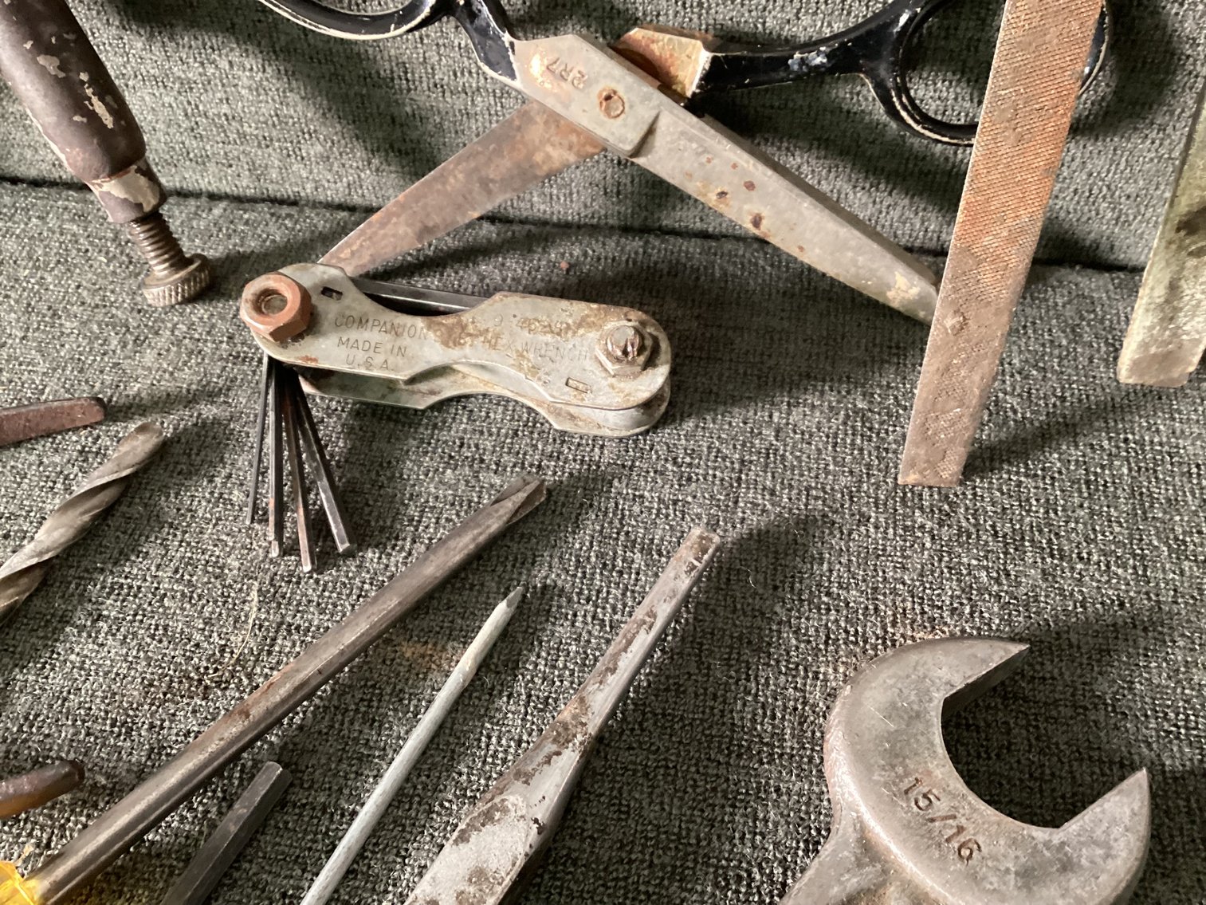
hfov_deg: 58.3
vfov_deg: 45.4
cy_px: 452
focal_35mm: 31
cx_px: 603
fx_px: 1080
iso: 400
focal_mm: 3.3
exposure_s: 1/40
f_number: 2.4
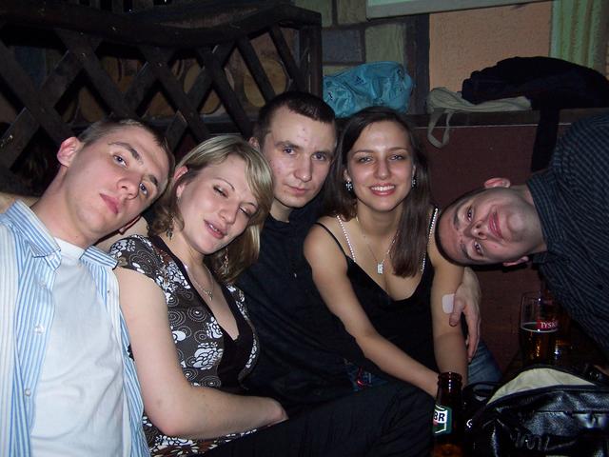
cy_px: 228
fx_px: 669
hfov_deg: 49.0
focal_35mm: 38
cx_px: 304
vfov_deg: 37.7
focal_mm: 6.3
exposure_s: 1/60
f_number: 2.8
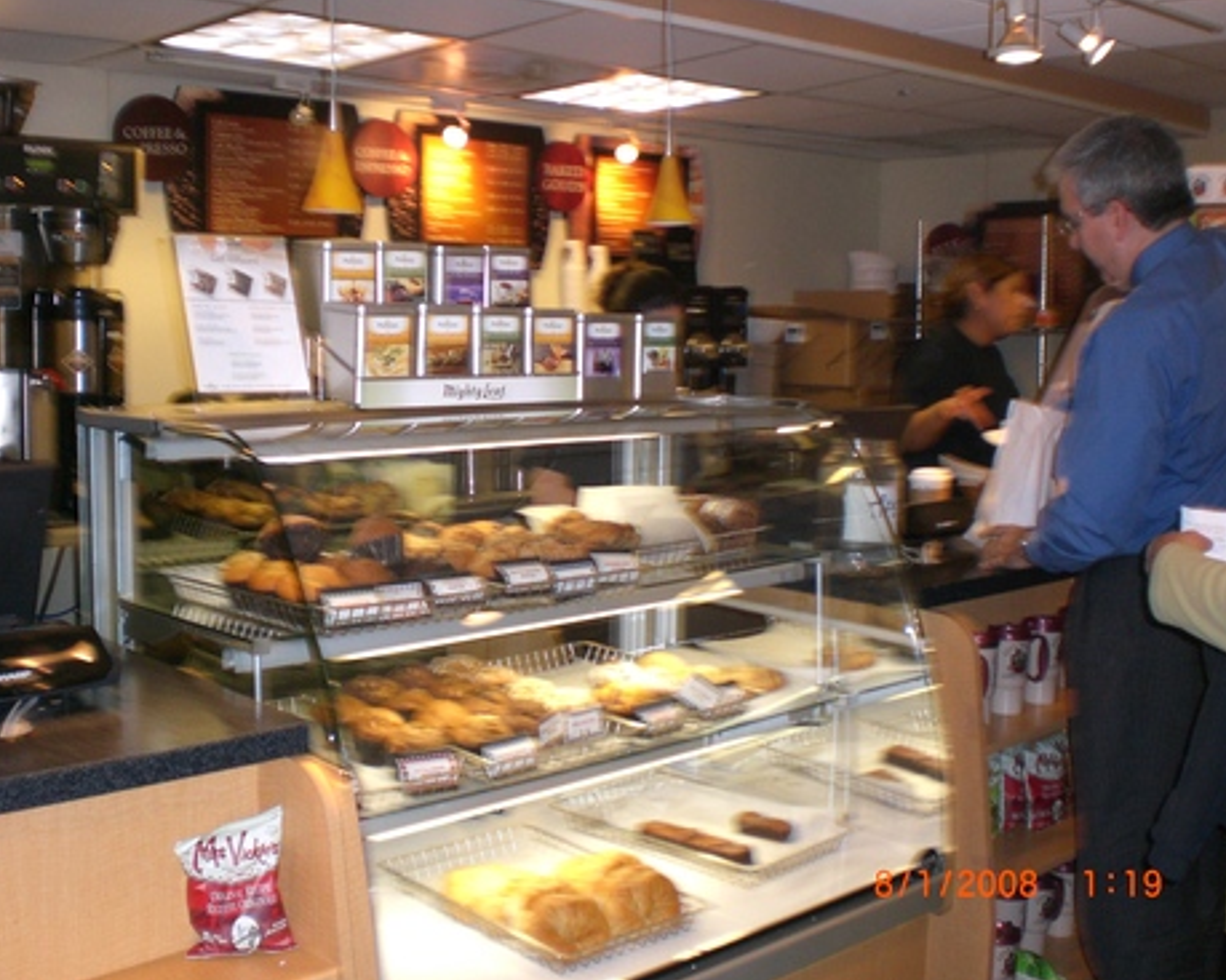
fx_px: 1451
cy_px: 490
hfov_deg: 45.8
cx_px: 581
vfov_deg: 37.3
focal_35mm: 40
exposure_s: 1/60
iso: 200
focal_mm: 6.3
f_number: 3.1
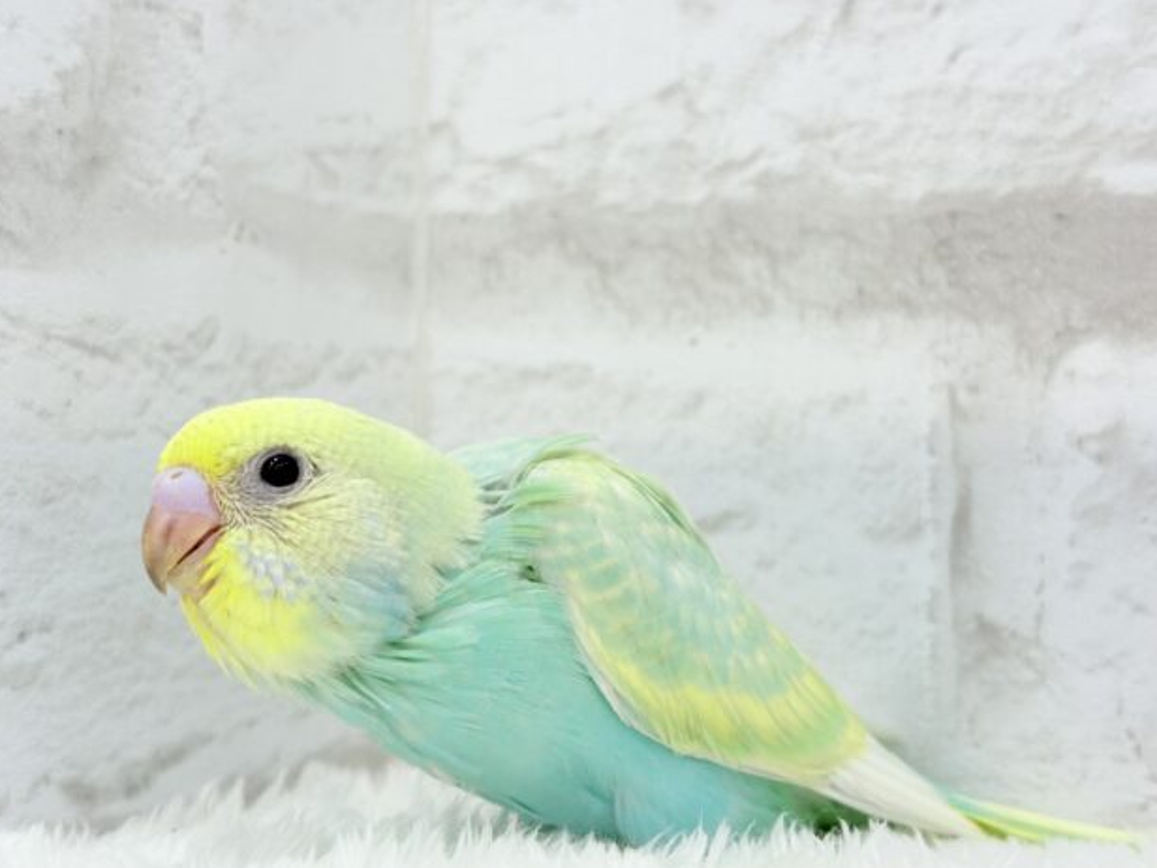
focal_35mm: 54
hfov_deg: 35.5
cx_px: 588
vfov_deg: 27.0
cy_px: 443
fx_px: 1805
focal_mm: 5.96
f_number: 1.6
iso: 32
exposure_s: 1/50
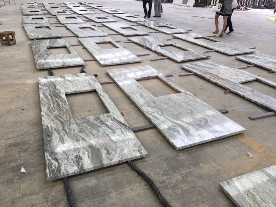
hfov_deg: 61.7
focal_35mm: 29
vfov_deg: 48.2
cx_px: 138
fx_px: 231
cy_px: 104
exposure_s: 1/50
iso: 32
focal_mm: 4.15
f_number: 2.2
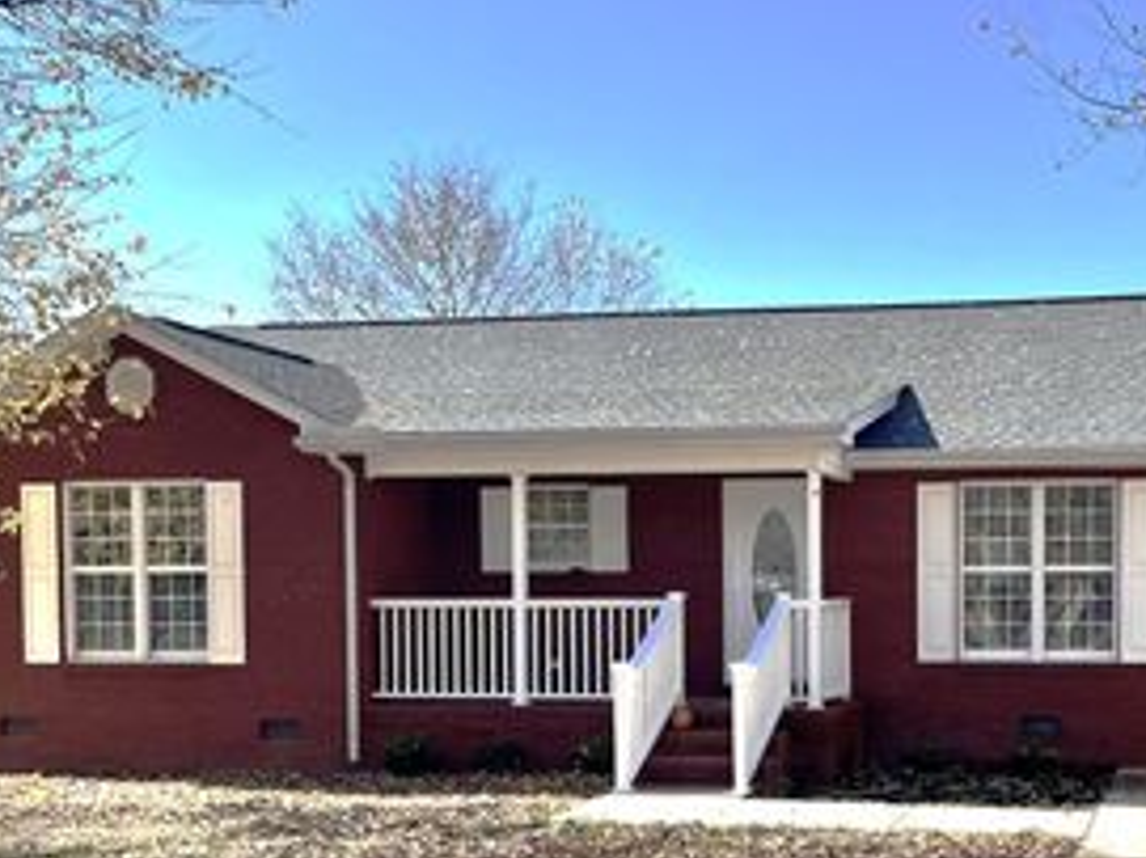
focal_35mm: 48
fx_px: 1588
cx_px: 901
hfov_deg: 38.3
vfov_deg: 29.7
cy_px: 649
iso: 50
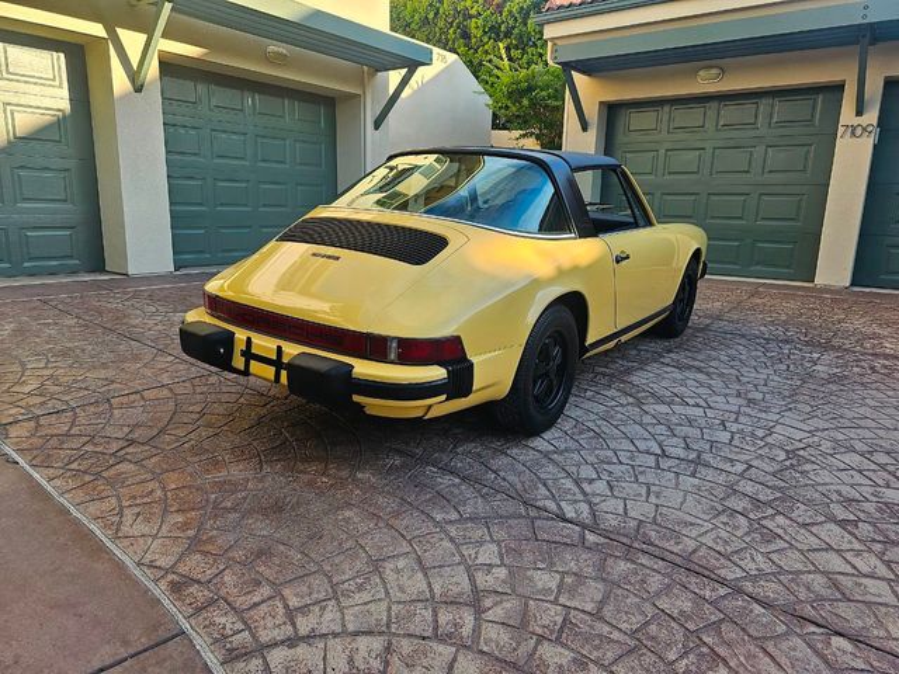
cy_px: 337
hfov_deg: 73.9
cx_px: 450
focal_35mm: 23
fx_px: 597
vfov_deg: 58.9
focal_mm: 6.3
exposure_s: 1/207
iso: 20
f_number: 1.7
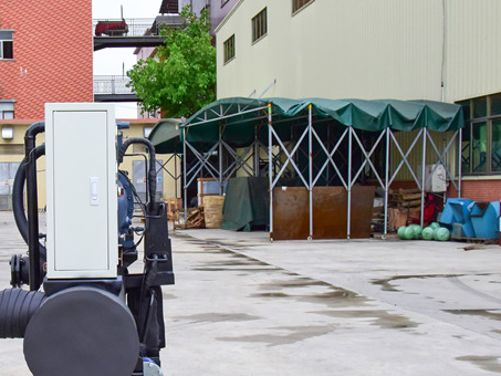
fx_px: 811
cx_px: 148
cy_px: 231
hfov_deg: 33.9
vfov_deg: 26.0
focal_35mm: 56
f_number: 13
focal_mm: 22
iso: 2000
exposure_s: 1/640
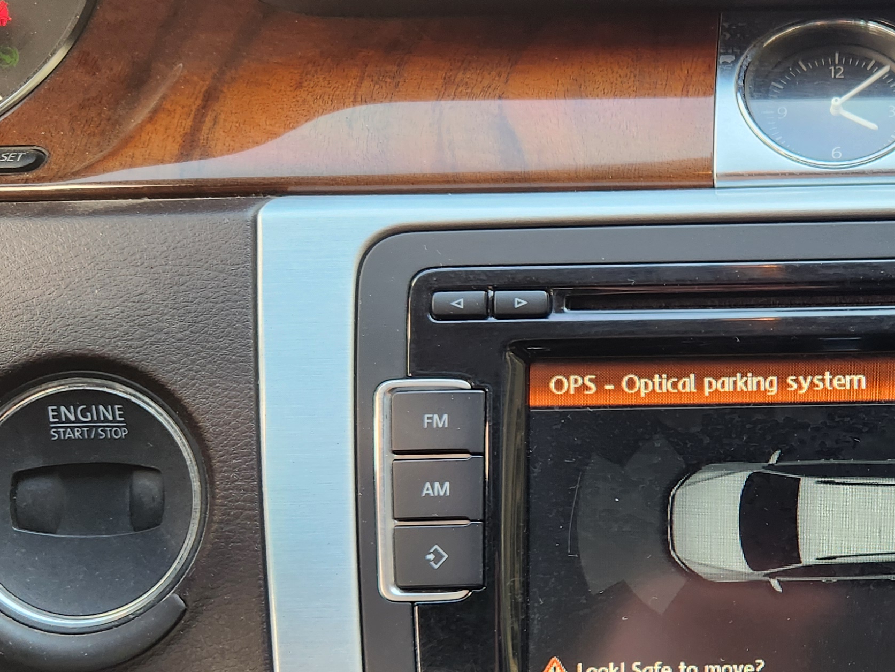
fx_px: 1422
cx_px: 847
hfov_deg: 32.7
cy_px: 508
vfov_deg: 26.2
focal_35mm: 55
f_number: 1.8
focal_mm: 5.4
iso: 125
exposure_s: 1/180
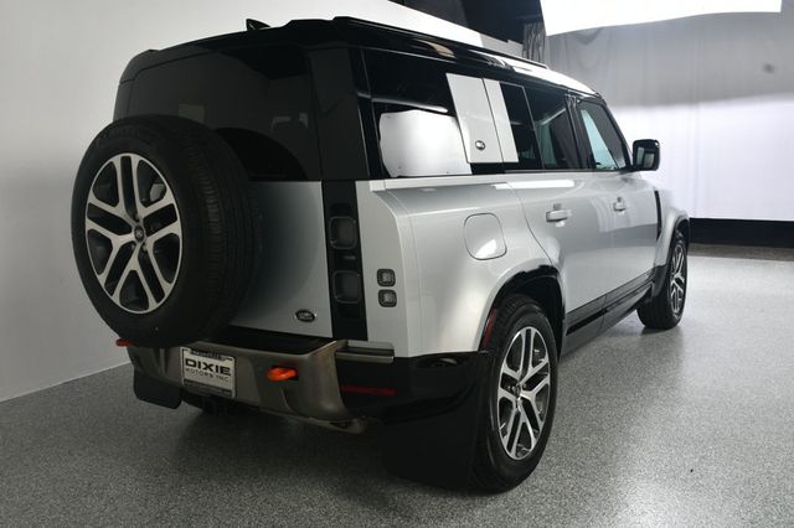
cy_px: 264
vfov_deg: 43.6
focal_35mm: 30
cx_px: 397
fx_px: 661
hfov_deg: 62.0
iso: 100
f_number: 10
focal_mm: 20
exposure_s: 1/160
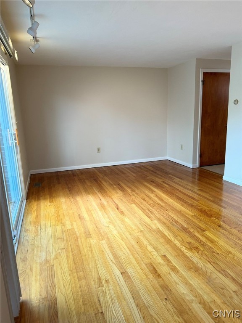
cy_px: 162
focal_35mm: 24
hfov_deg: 56.8
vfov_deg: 71.6
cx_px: 121
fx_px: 224
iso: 160
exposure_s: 1/120
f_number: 1.78
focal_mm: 6.76
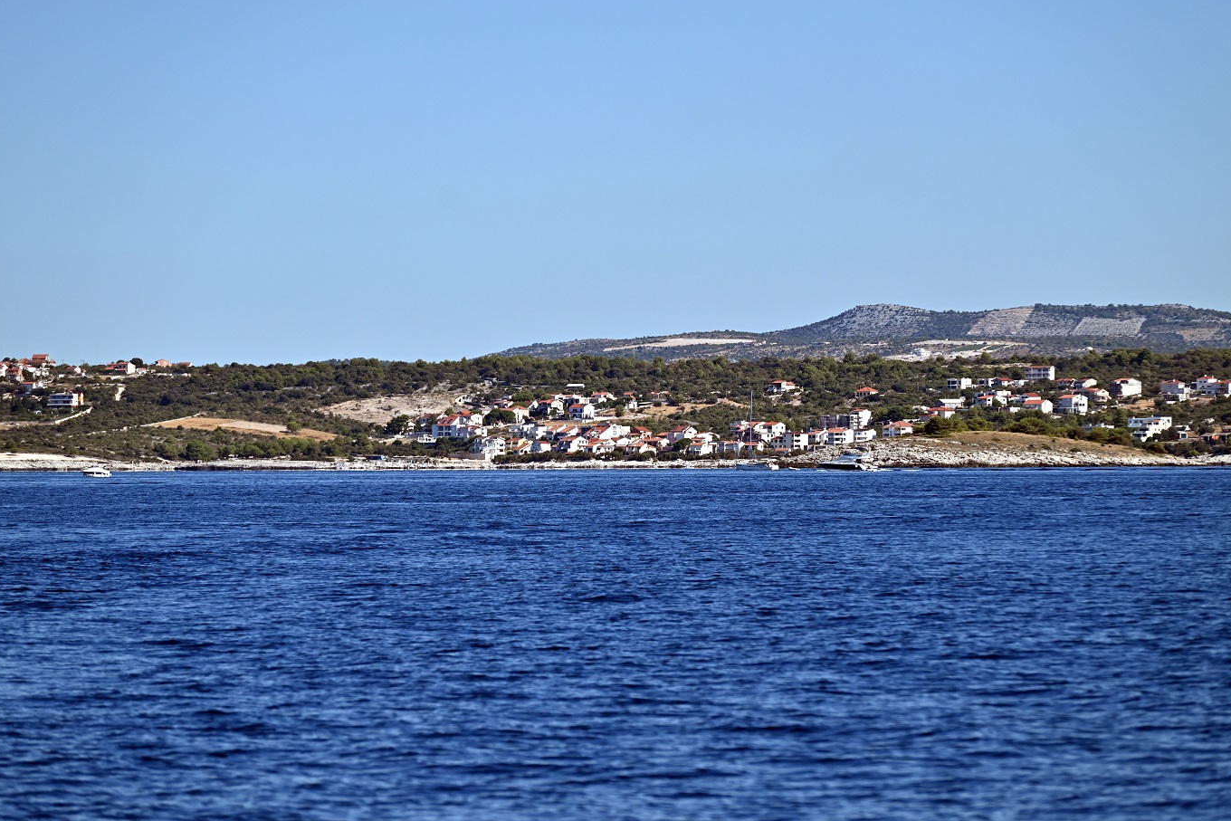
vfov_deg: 8.0
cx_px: 656
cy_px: 391
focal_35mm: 171
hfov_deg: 12.0
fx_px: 5847
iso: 250
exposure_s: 1/3200
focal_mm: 155
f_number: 4.8
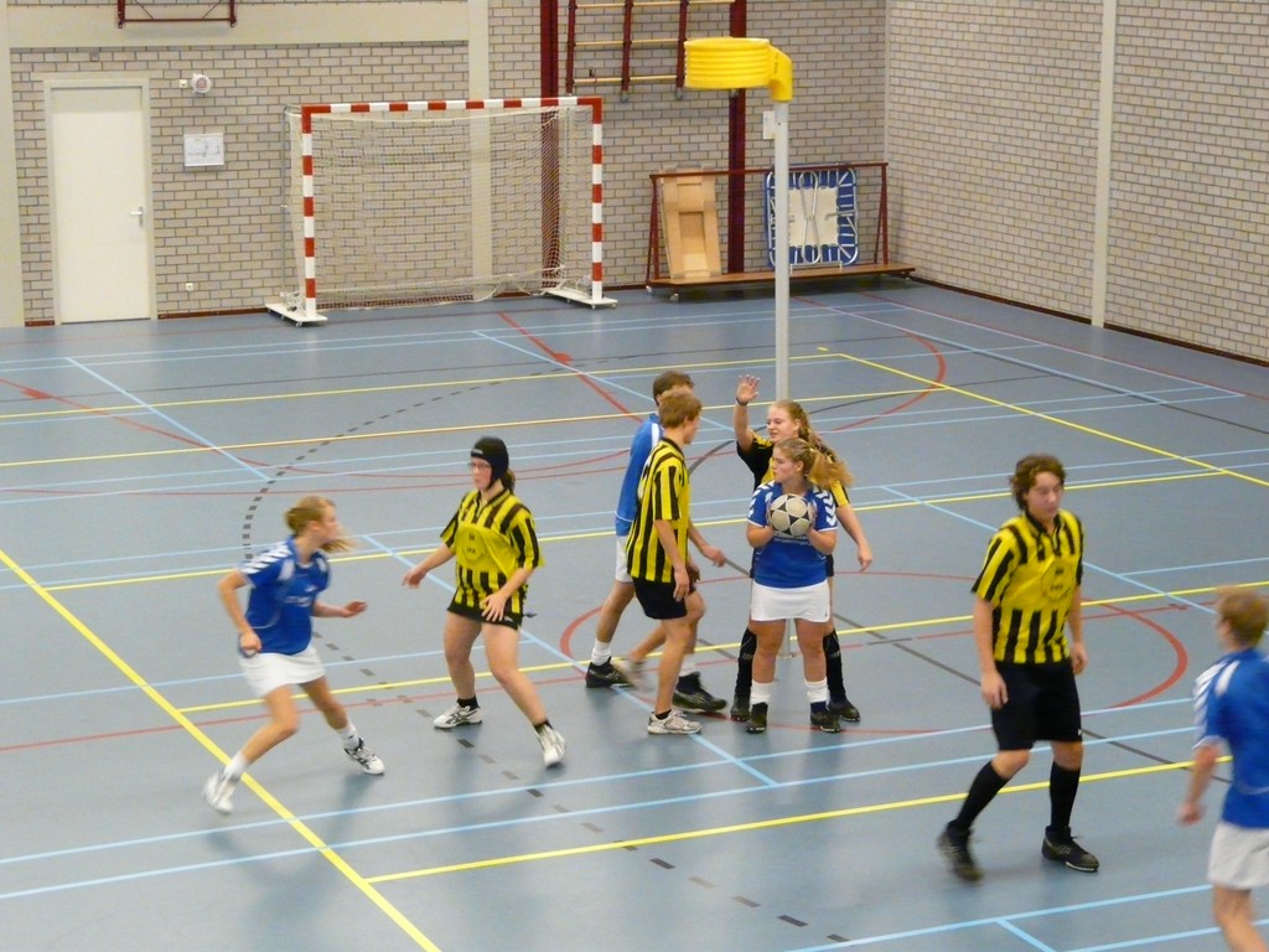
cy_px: 476
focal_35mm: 81
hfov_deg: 24.1
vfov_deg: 18.2
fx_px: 2969
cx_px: 634
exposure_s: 1/50
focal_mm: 13.3
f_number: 3.2
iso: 800
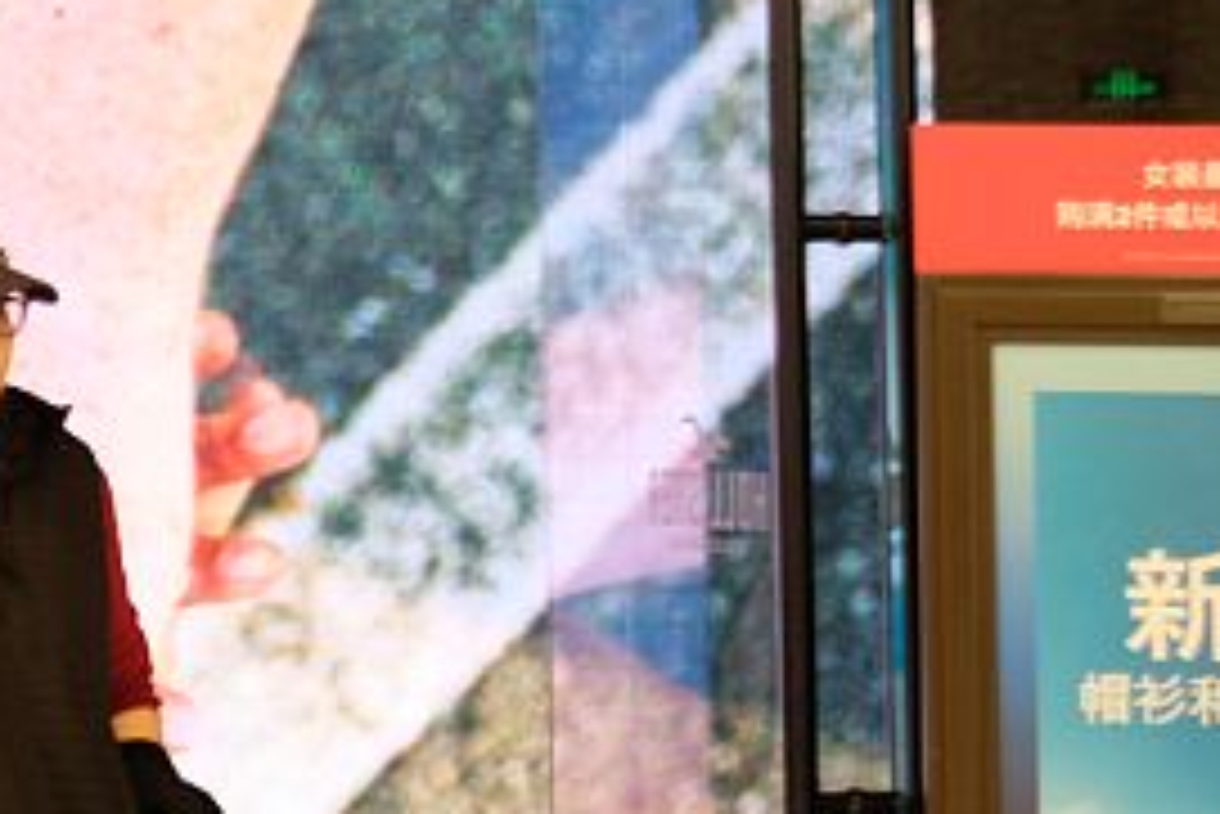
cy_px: -189
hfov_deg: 12.6
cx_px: -563
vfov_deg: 8.8
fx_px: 5255
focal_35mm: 155
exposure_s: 1/100
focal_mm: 23
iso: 400
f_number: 1.4
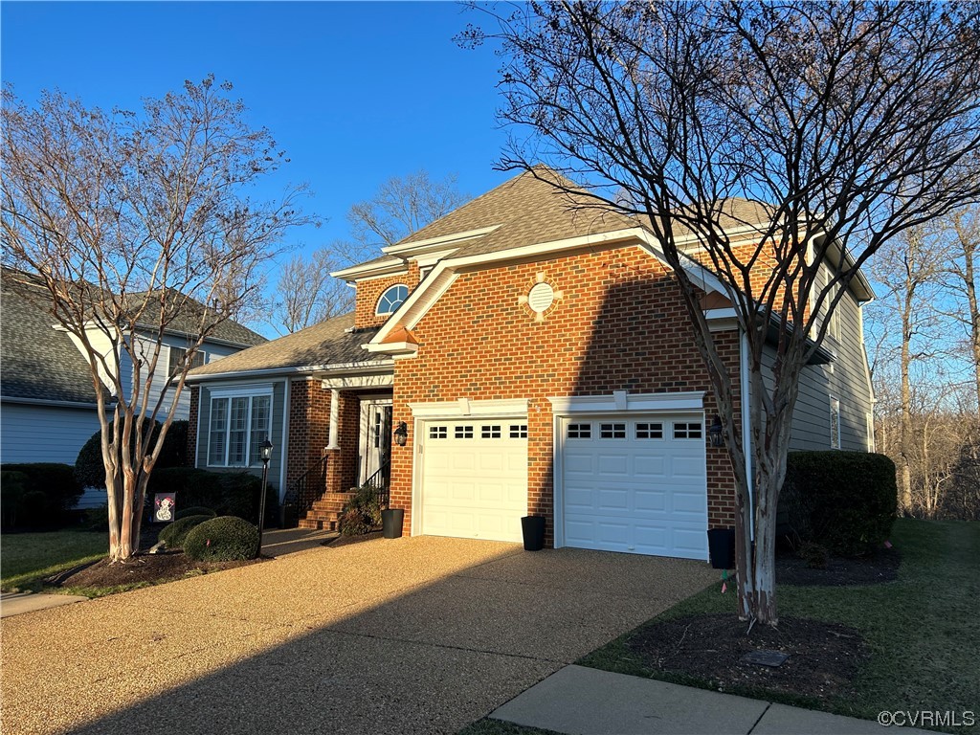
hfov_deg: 67.3
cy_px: 368
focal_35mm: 26
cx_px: 490
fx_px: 736
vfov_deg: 53.1
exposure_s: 1/2008
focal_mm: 5.7
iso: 50
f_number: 1.5
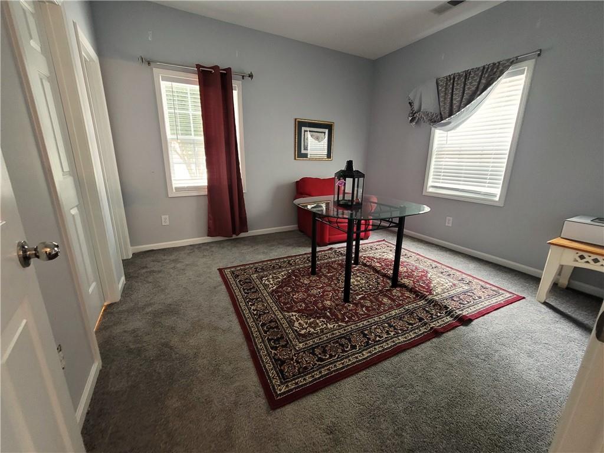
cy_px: 226
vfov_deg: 89.9
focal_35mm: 13
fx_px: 227
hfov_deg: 106.2
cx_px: 302
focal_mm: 2.2
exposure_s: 1/30
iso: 400
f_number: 2.2
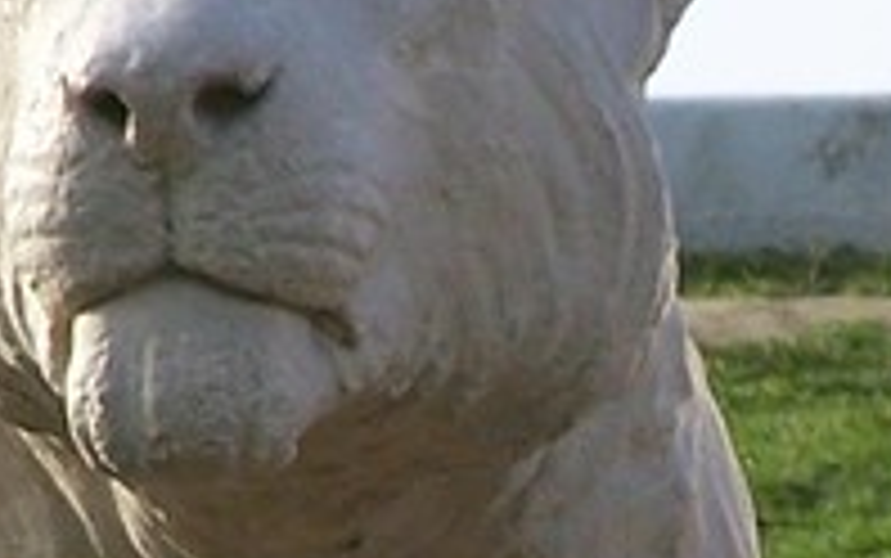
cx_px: 1386
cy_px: 1006
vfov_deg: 1.0
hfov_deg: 1.6
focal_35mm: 1294
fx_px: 31440
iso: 80
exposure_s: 1/640
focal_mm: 31.3
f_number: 3.2
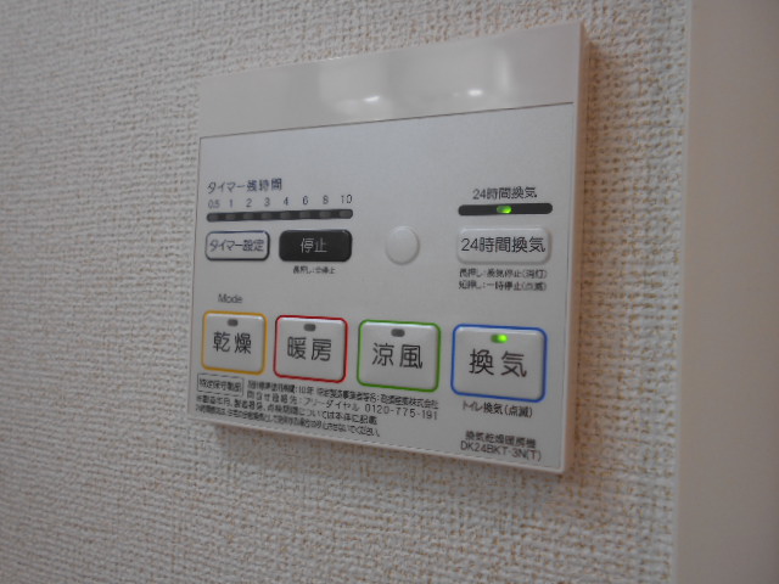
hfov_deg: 67.3
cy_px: 292
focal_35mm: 26
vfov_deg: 53.1
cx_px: 390
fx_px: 585
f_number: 3.2
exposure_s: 1/60
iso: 80
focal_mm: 4.6
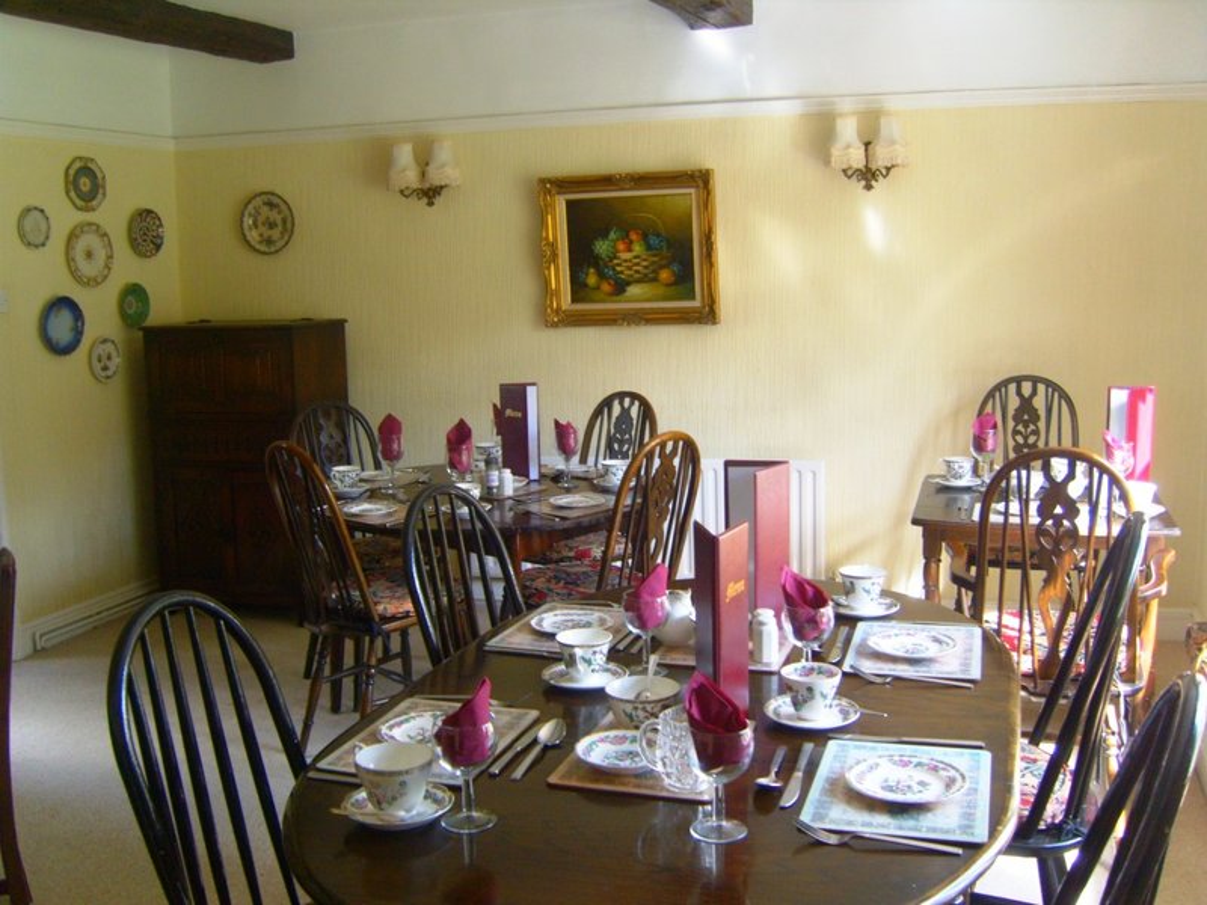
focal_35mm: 35
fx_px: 1220
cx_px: 604
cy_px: 452
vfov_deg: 40.7
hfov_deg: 52.6
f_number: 2.8
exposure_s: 1/30
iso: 111
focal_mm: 7.4
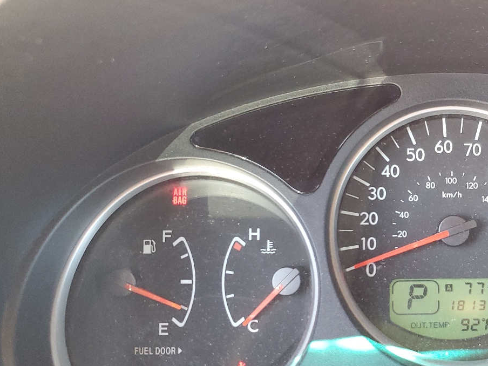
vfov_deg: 31.3
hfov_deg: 38.7
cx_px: 430
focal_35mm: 46
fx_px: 648
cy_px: 242
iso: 166
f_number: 1.5
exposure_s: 1/60.2
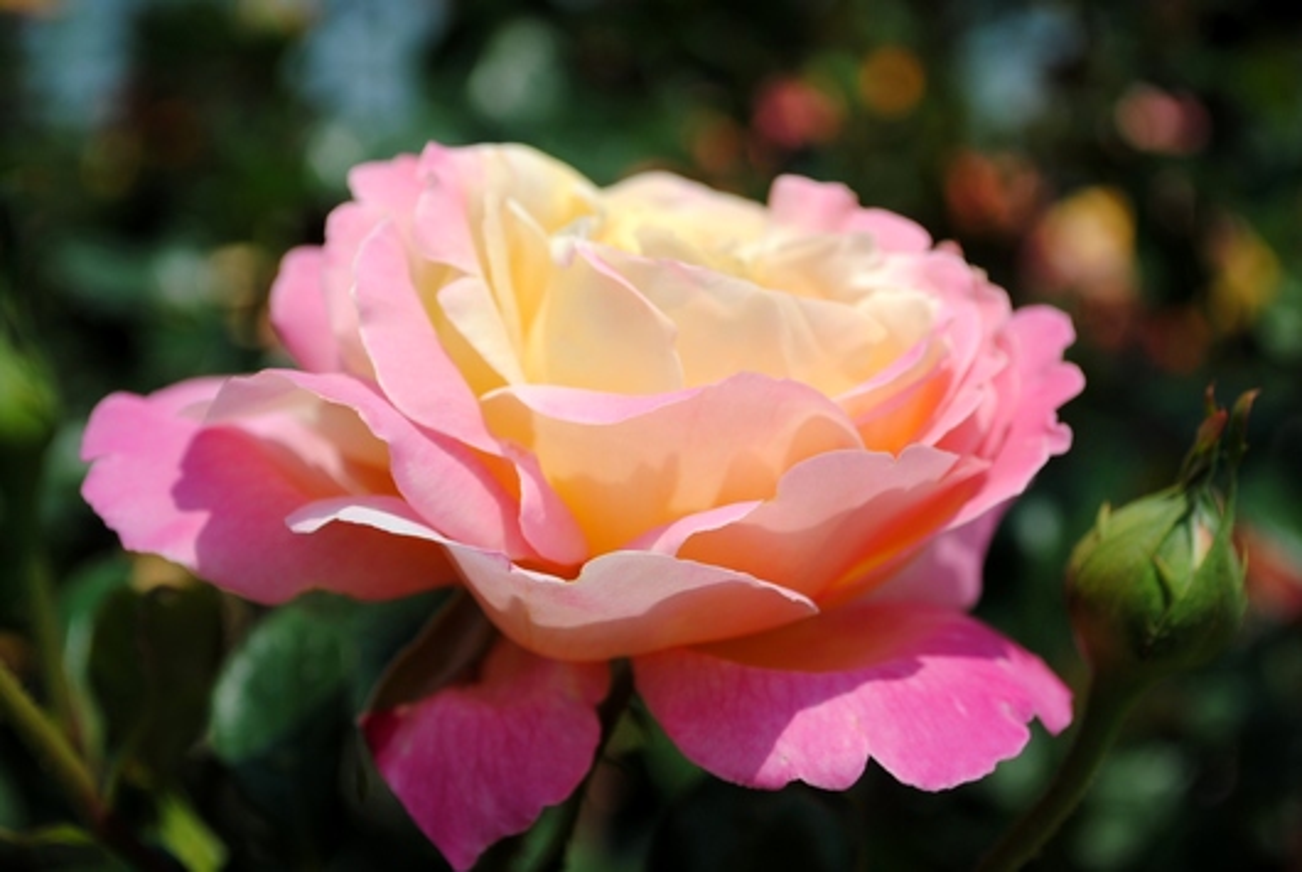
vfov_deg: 20.2
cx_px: 651
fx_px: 2445
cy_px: 436
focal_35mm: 68
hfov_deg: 29.8
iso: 100
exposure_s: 1/800
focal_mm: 45
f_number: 5.6
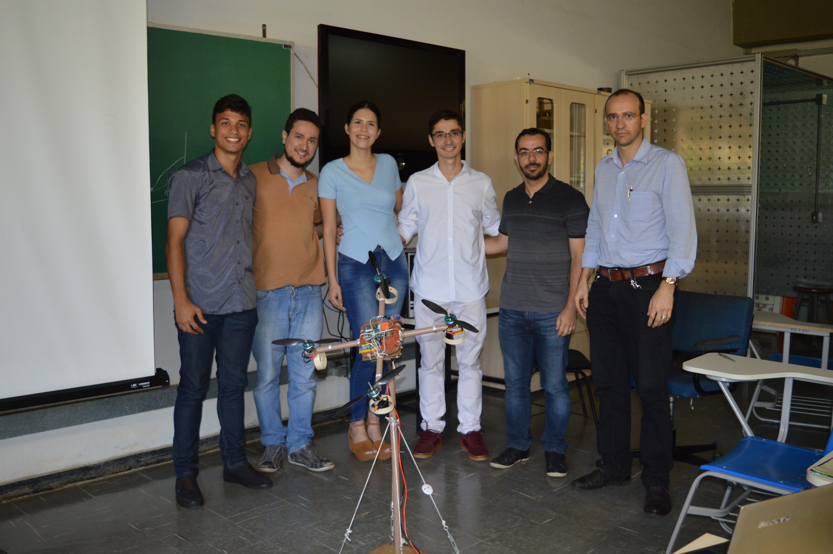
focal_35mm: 34
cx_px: 416
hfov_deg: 55.1
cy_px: 277
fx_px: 798
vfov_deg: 38.3
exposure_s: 1/60
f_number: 3.8
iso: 800
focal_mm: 23
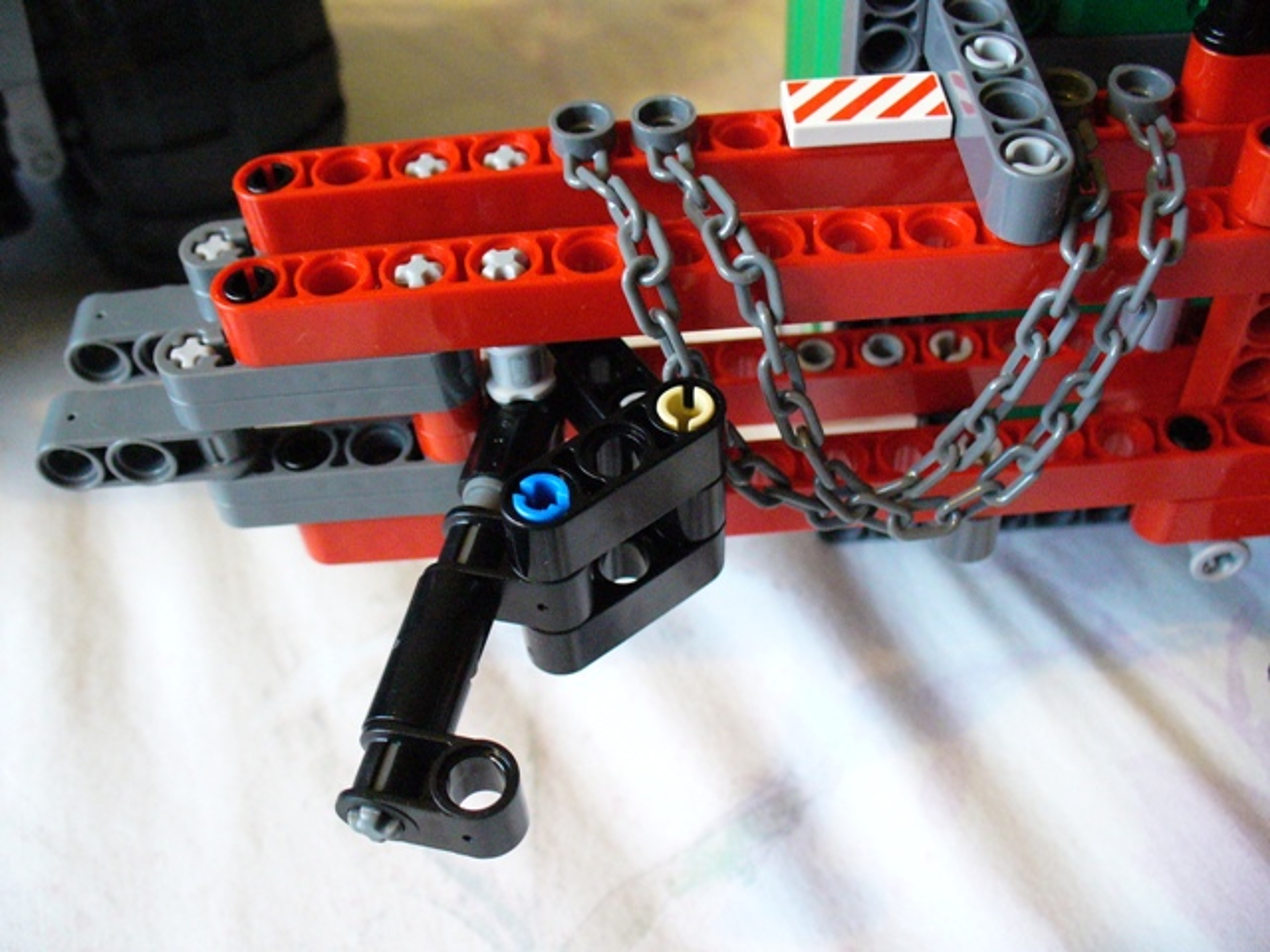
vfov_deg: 38.7
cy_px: 476
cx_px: 635
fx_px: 1357
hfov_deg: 50.1
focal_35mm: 37
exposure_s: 1/20
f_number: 2.8
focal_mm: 6.1
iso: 400
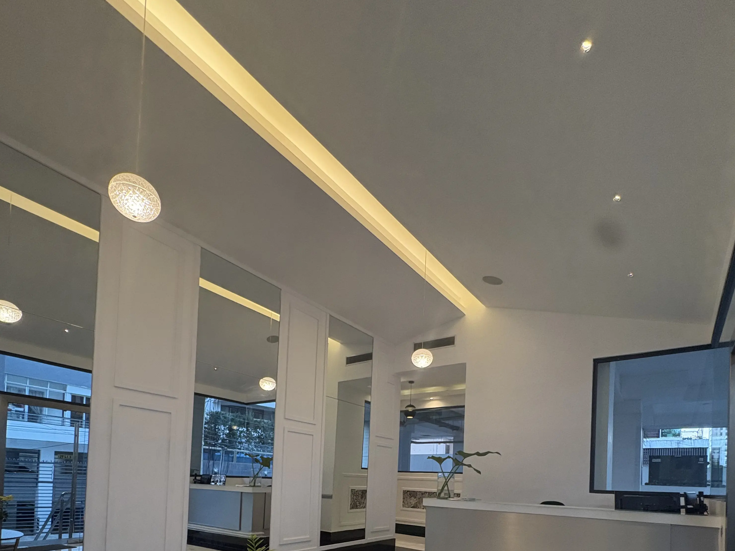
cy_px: 472
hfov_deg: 84.7
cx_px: 371
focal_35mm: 19
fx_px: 403
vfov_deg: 60.6
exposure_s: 1/120
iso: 320
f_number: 2.2
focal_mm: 2.22
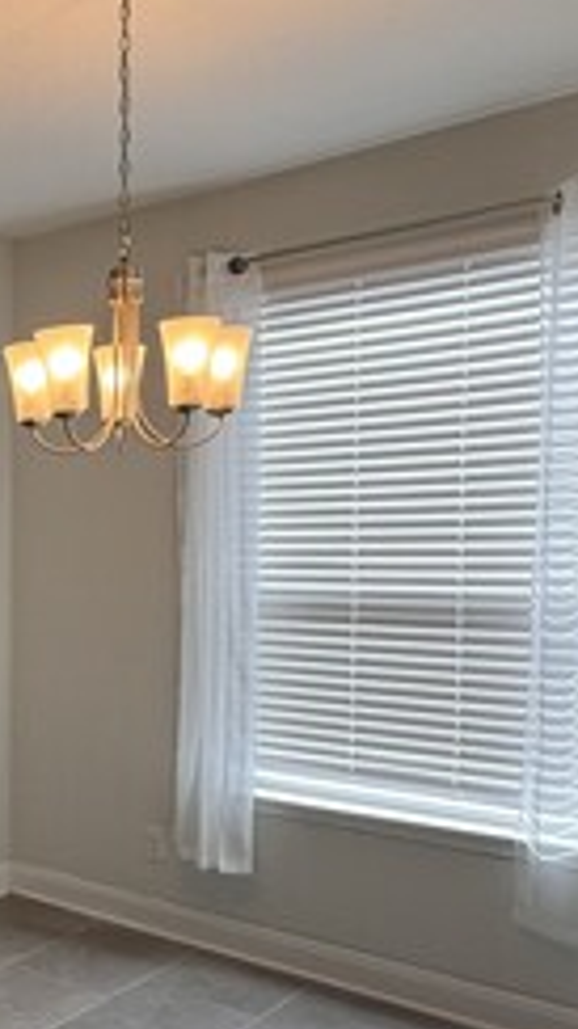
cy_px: 603
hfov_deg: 24.7
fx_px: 1091
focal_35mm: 40
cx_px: -224
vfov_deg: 50.3
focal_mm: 2.22
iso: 125
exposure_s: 1/120
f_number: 2.2
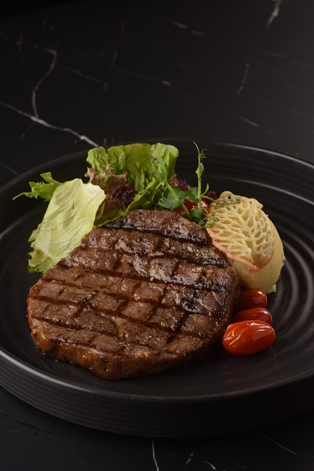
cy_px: 236
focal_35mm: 100
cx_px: 157
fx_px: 1308
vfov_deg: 20.4
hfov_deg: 13.7
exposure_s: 1/80
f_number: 13
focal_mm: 100
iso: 400
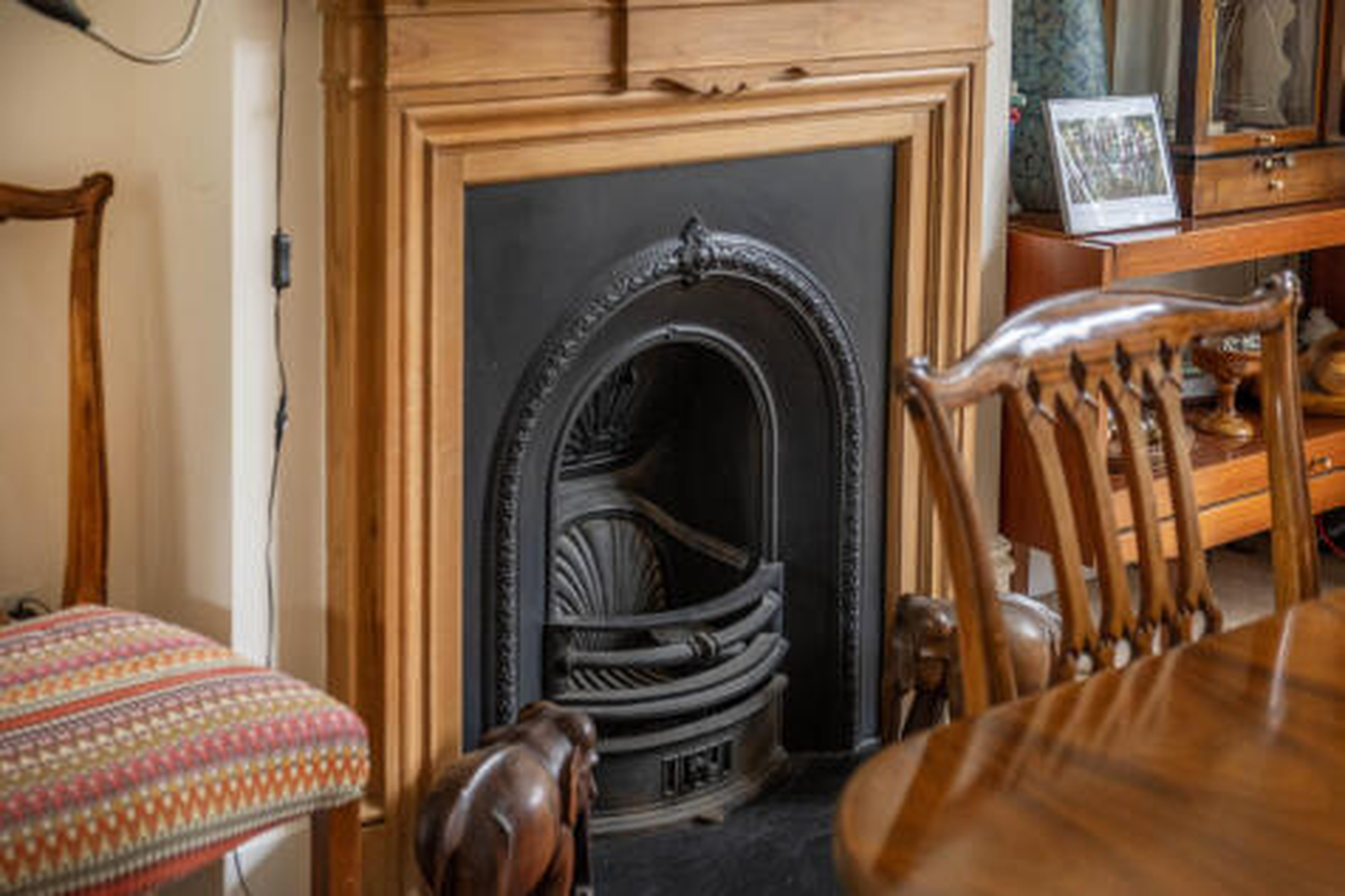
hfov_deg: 40.4
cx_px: 672
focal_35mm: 49
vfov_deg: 27.5
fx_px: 1830
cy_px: 448
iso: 320
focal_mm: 32.9
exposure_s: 1/6
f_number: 4
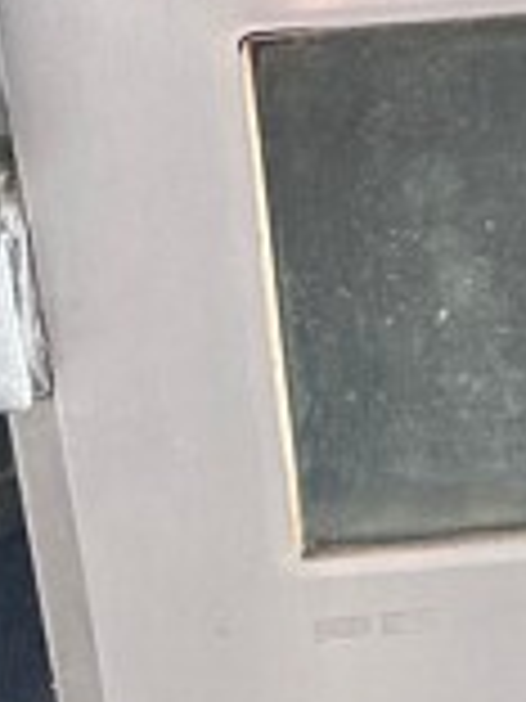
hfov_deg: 11.4
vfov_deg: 12.6
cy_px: -938
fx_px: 2533
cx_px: 787
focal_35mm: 125
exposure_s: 1/60
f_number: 1.78
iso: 160
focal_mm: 6.86
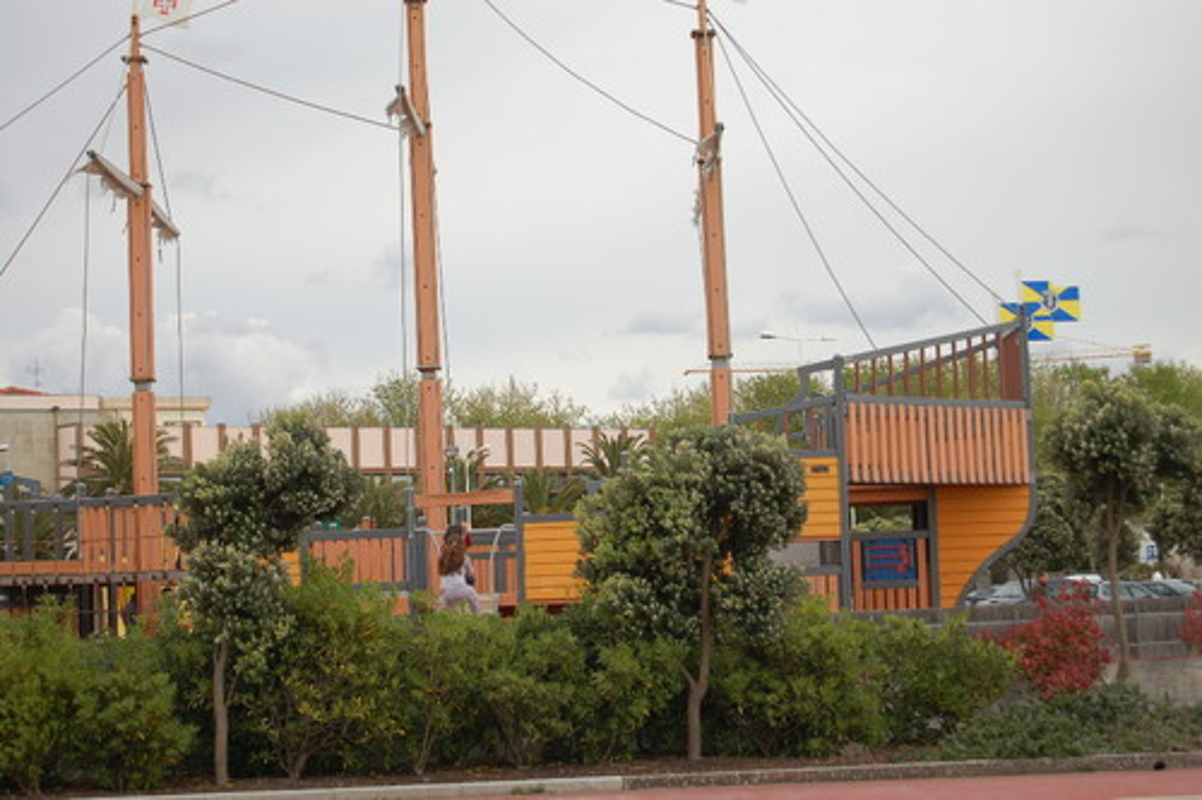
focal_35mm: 82
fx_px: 2754
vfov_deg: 16.5
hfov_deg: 24.6
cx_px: 601
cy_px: 400
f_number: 5.6
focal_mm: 55
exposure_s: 1/500
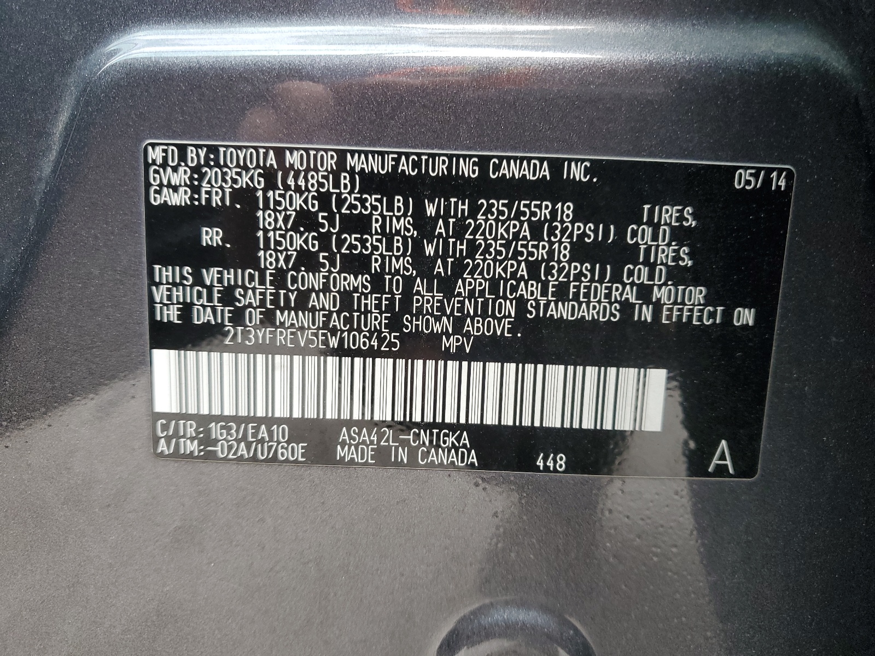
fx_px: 657
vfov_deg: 53.1
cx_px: 438
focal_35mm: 26
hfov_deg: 67.3
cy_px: 328
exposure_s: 1/120
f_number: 1.5
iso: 69
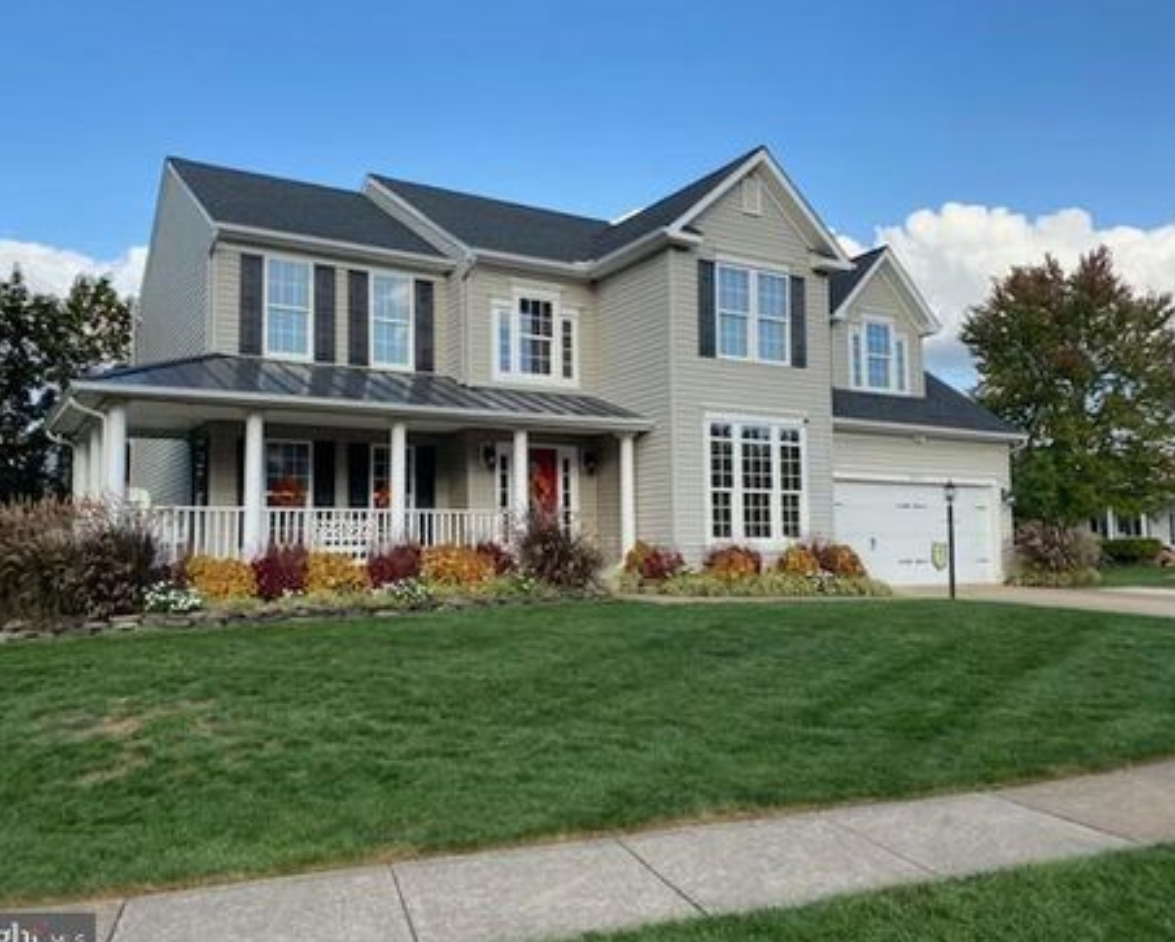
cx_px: 586
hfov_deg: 62.2
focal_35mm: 28
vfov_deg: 51.6
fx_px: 974
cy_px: 479
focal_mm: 4.25
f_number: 1.8
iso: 32
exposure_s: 1/1147
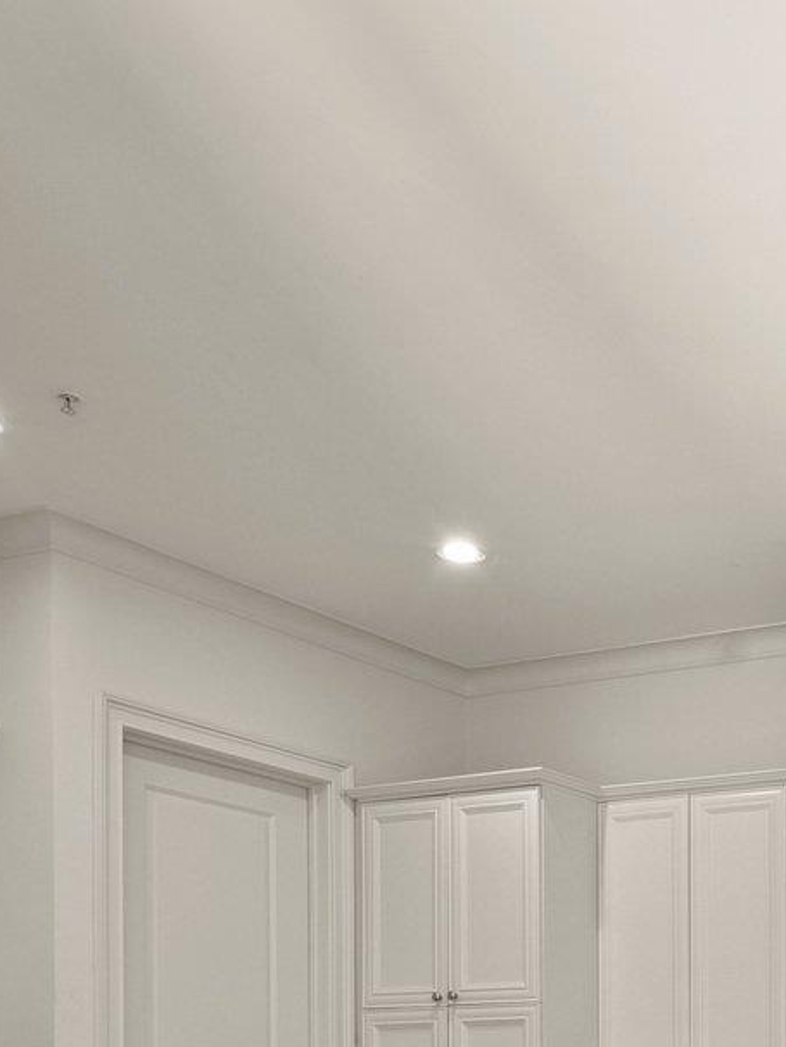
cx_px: 957
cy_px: 1139
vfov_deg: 32.5
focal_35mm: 52
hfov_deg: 25.1
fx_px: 1573
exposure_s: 1/2
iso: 320
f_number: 10
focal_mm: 16
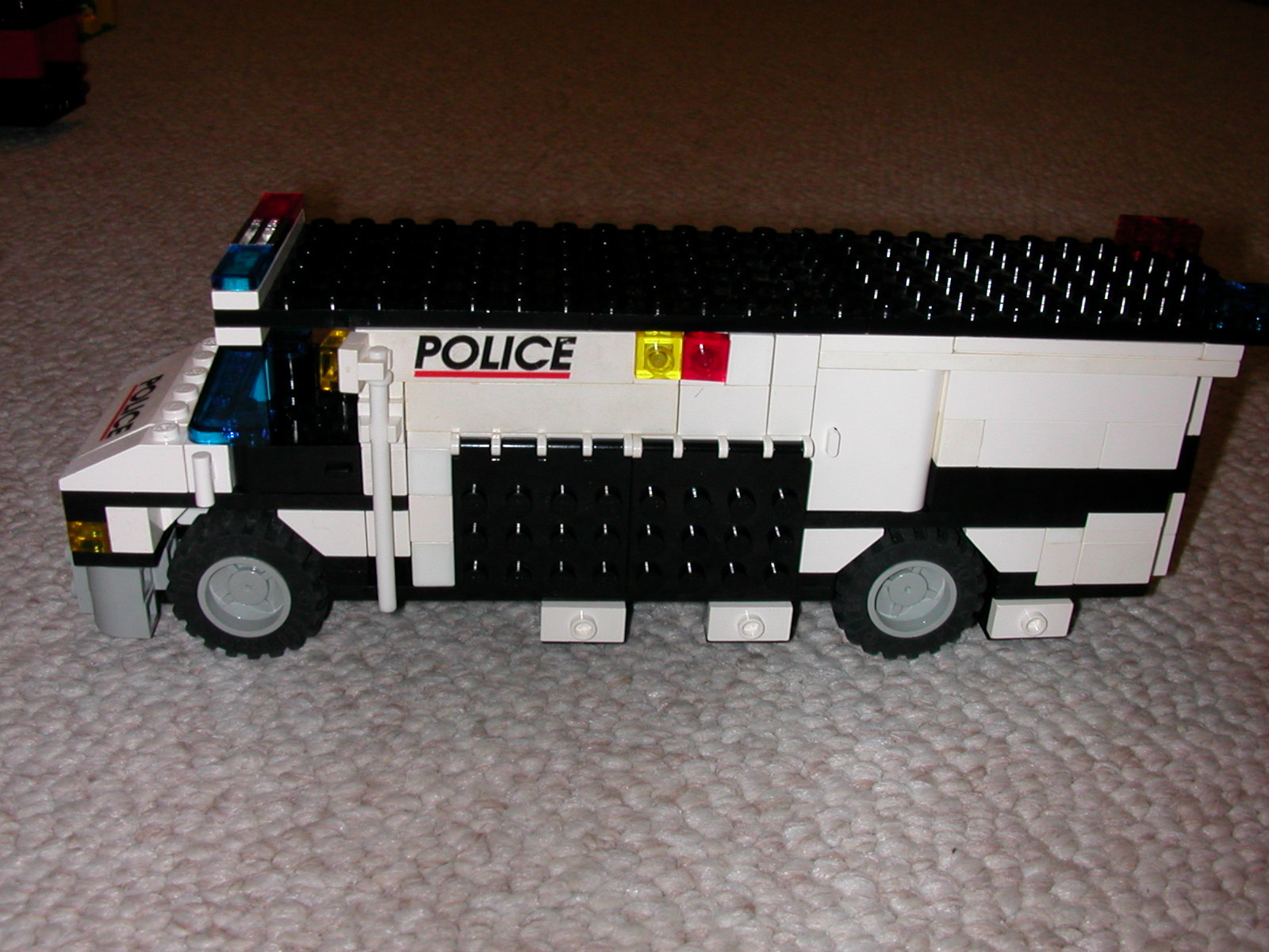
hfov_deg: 50.1
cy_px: 476
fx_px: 1356
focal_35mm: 37
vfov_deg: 38.7
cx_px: 634
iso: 100
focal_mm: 5.6
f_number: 4.5
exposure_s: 1/59.9
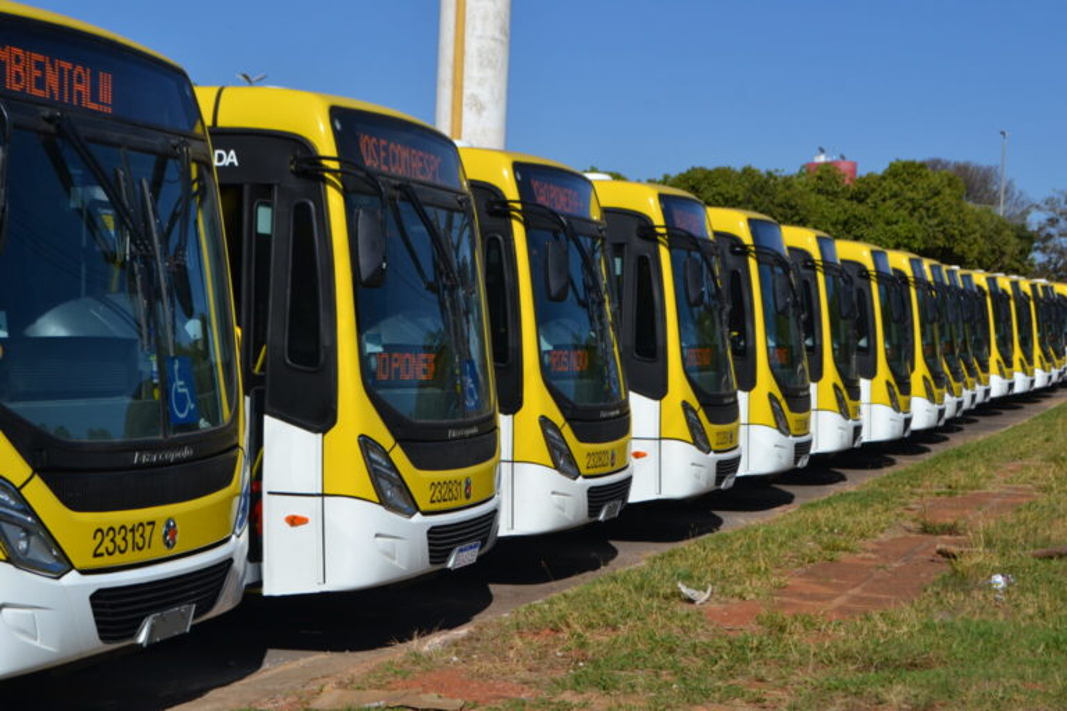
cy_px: 356
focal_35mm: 63
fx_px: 1867
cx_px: 534
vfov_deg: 21.6
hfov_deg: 31.9
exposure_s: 1/320
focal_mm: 42
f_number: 9
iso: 100
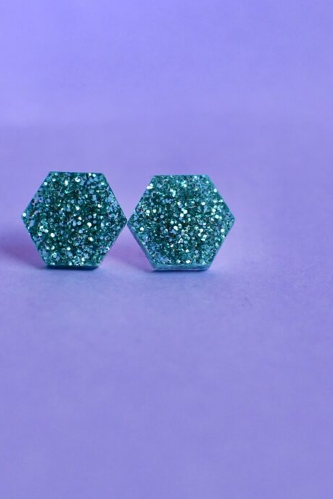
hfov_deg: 18.4
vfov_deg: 27.3
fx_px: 1026
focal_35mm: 74
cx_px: 130
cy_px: 245
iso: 1600
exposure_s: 1/1000
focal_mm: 35
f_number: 5
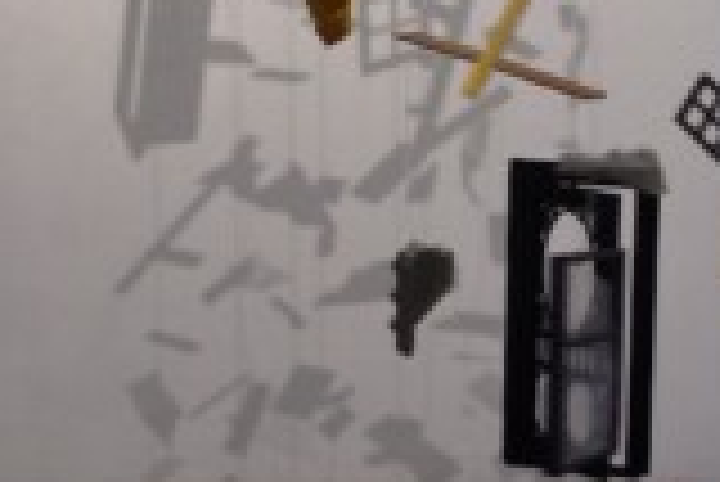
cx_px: 592
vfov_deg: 15.7
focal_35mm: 87
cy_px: 286
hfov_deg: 23.0
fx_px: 1742
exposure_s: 1/8
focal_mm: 35
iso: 400
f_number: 5.6
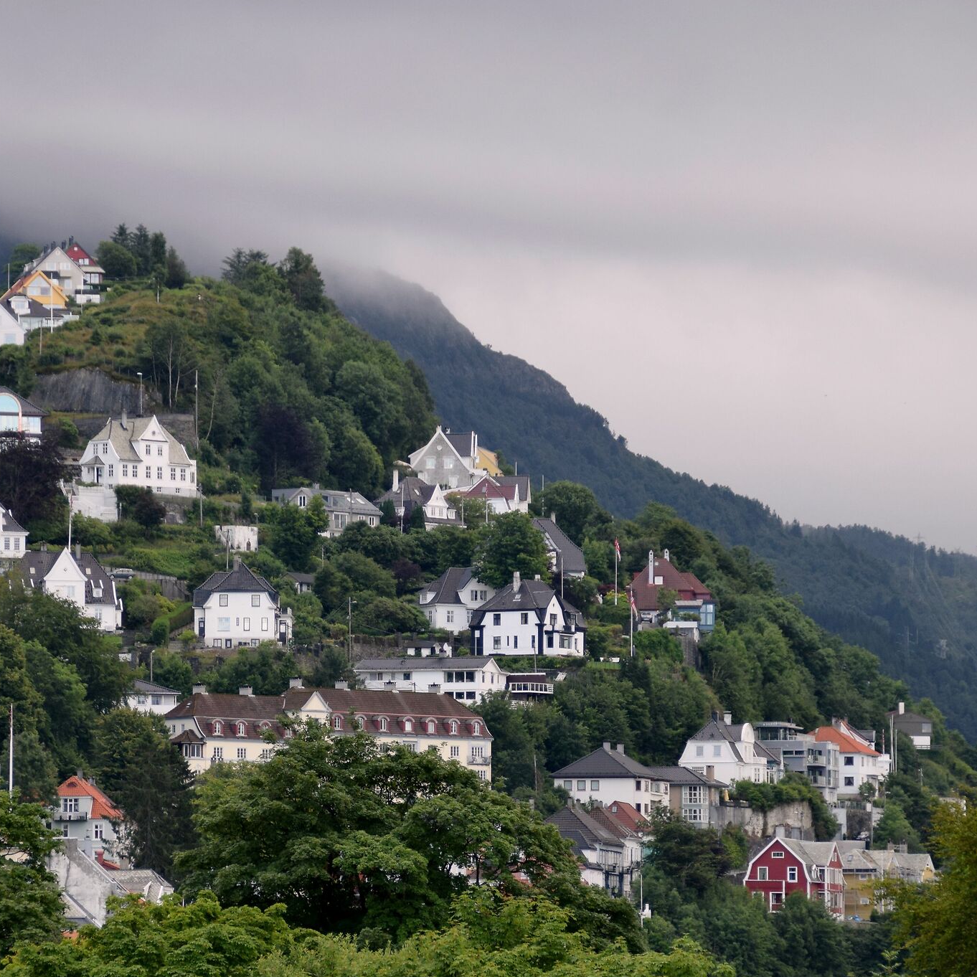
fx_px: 9324
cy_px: 545
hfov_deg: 6.0
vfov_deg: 6.0
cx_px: 402
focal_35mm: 292
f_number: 6
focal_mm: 130
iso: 400
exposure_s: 1/320
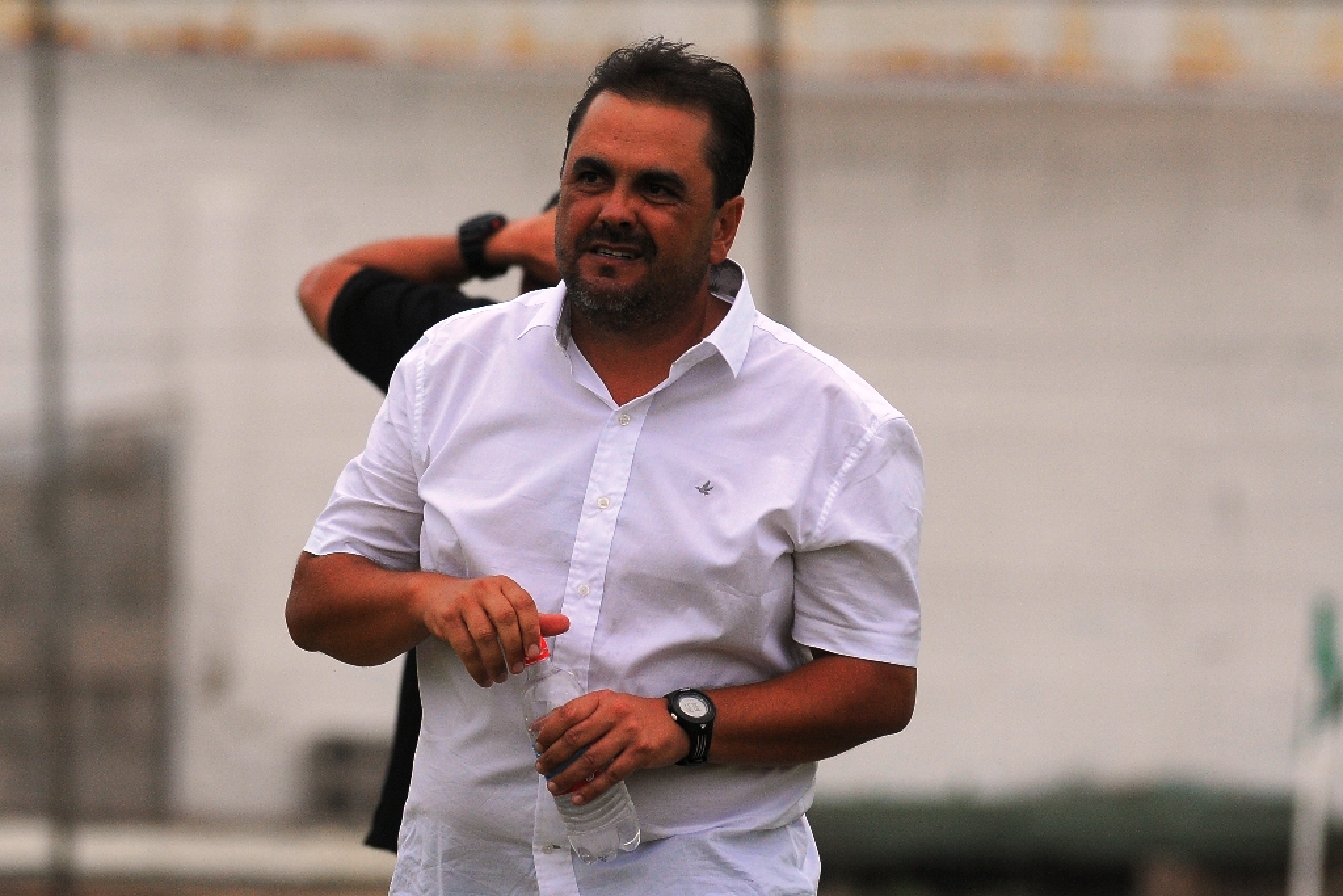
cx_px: 672
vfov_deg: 3.1
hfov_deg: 4.6
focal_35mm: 450
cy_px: 448
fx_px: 16789
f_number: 4.5
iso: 640
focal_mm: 300
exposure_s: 1/500
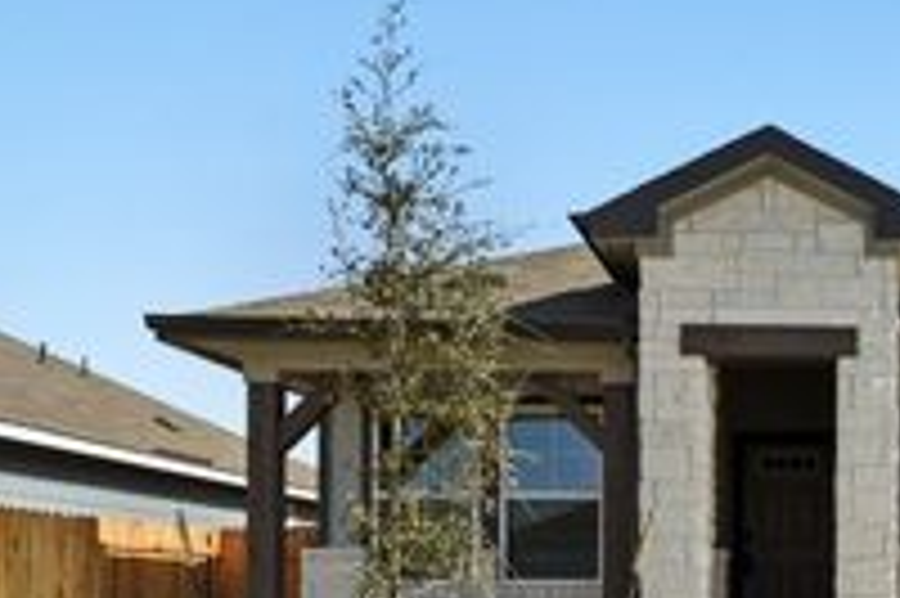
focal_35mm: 50
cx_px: 828
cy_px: 582
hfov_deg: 36.8
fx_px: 1249
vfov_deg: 25.7
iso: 400
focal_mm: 20
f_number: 8
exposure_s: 1/2000
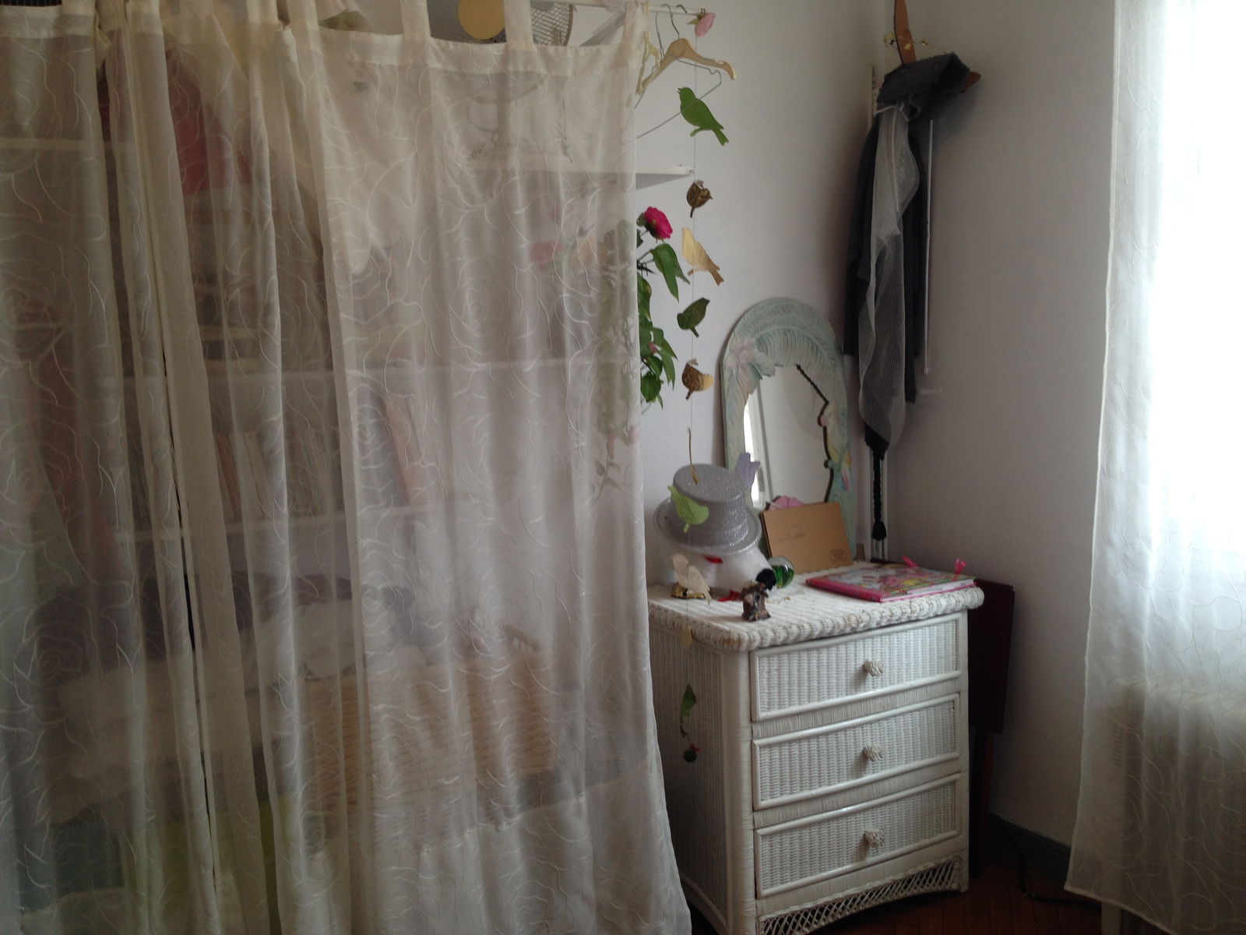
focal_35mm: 33
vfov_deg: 42.9
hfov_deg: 55.4
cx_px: 623
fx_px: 1188
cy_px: 468
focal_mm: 4.12
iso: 50
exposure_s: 1/24
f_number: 2.4
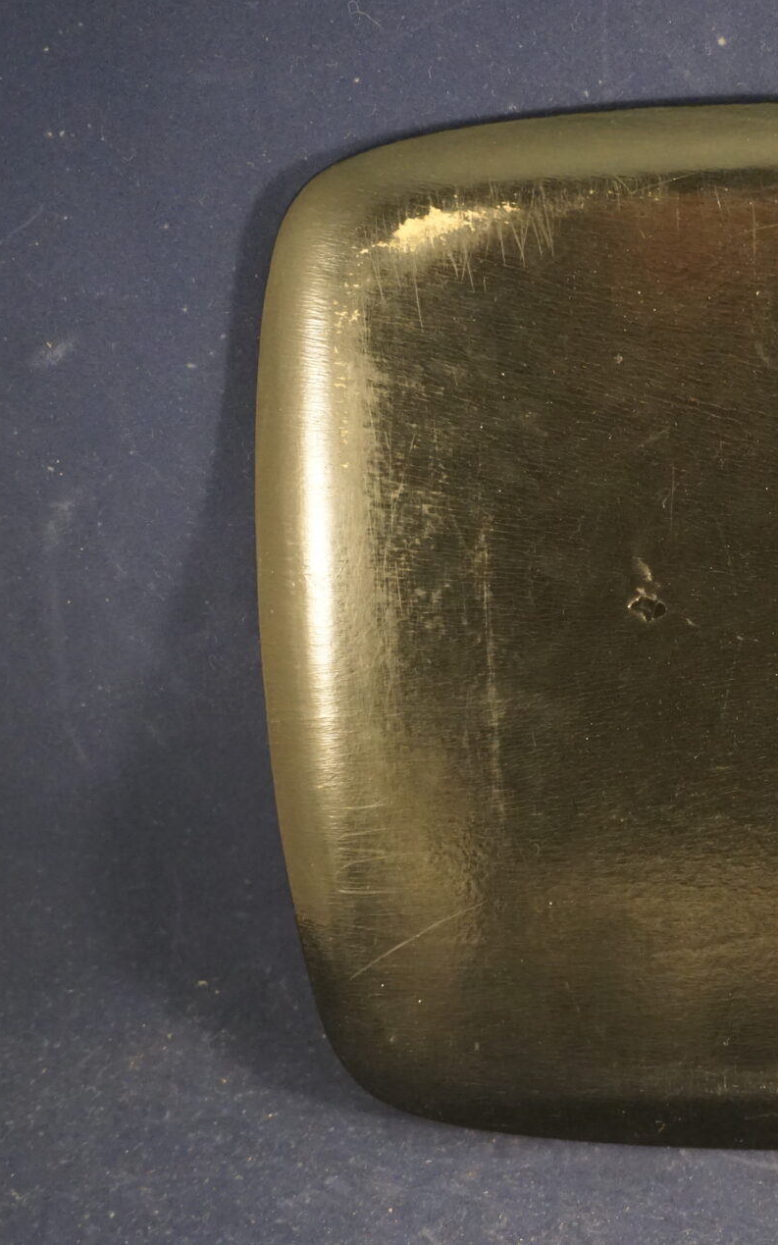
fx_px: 1960
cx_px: 843
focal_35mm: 58
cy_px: 620
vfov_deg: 35.2
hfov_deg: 21.4
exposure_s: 1/40
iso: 3200
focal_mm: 25
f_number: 4.5
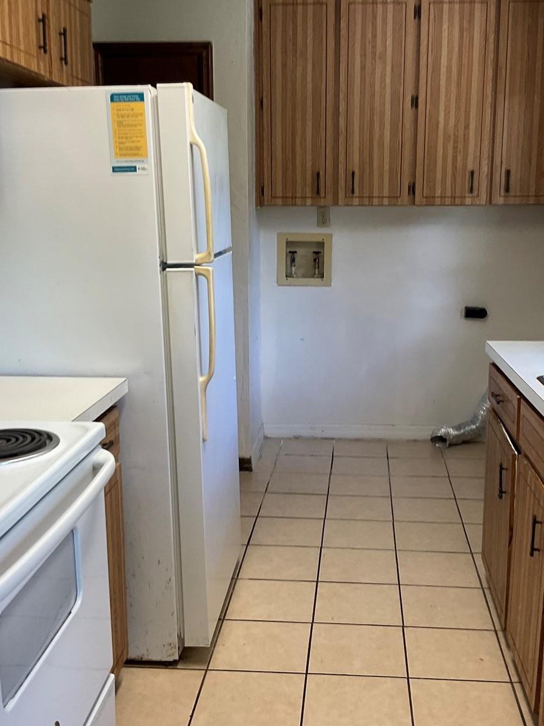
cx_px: 303
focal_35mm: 40
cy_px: 371
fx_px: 838
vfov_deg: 46.8
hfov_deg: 35.9
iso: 50
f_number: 1.8
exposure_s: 1/60
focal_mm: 3
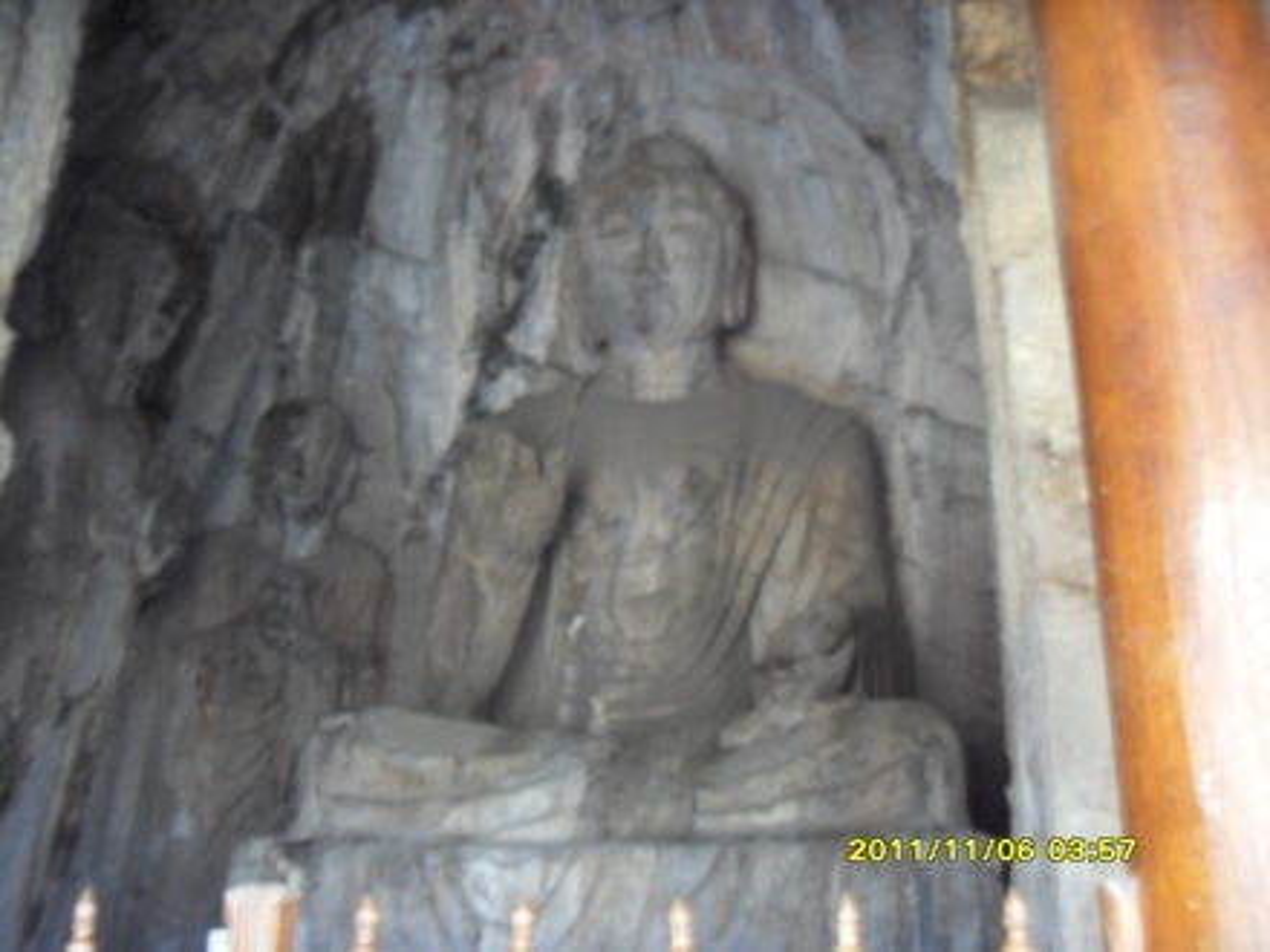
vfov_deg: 36.8
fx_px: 1431
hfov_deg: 47.9
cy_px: 476
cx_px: 635
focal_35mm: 39
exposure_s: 1/2
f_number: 3.5
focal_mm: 6.6
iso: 200
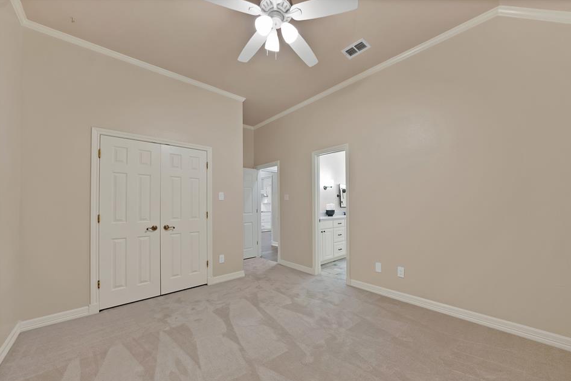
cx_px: 304
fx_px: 206
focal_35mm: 13
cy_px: 205
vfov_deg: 85.3
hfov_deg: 108.2
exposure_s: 1/1.25
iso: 640
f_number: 9
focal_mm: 12
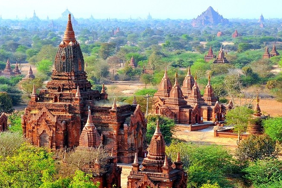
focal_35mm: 91
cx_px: 126
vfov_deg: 15.0
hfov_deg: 22.4
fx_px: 713
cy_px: 92
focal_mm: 50
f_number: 10
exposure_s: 1/125
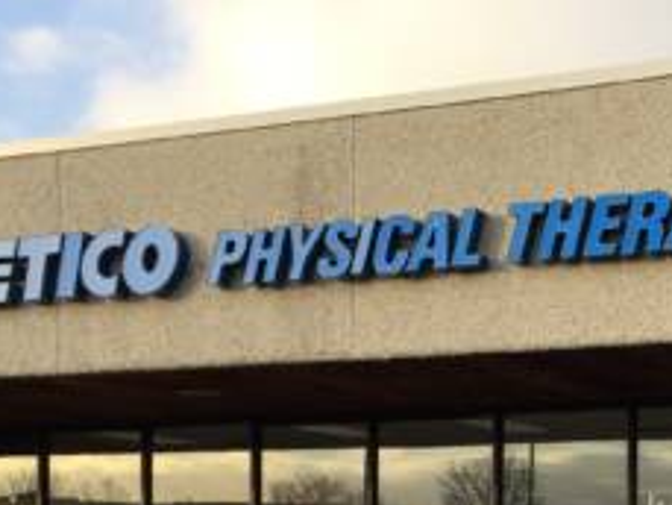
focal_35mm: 77
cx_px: 596
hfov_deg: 24.6
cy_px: 620
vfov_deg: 18.1
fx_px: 1496
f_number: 2.2
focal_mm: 4.15
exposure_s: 1/488
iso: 32
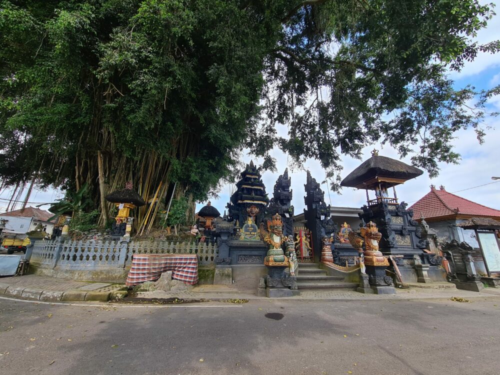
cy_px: 188
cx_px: 250
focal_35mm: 13
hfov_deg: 106.2
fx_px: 188
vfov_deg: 89.9
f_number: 2.2
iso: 50
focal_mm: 2.2
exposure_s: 1/608
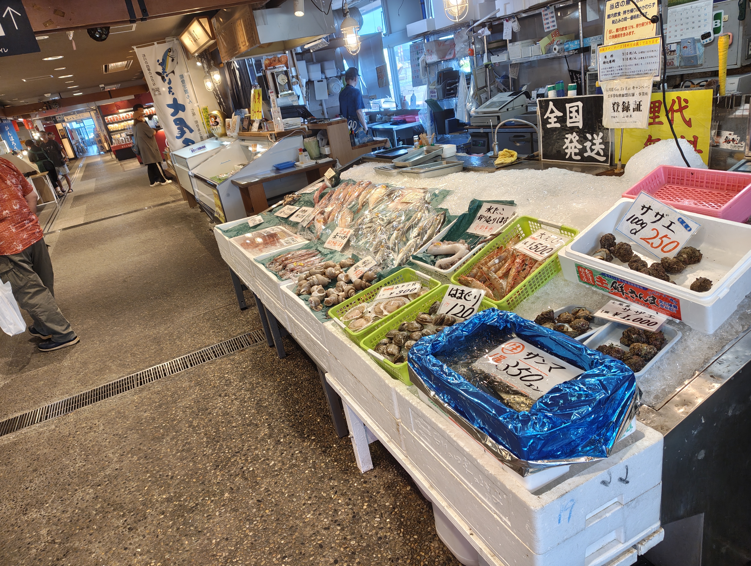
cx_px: 376
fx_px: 521
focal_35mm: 24
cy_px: 283
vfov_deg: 56.9
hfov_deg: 71.5
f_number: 1.88
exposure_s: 1/50
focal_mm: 5.56
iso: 96
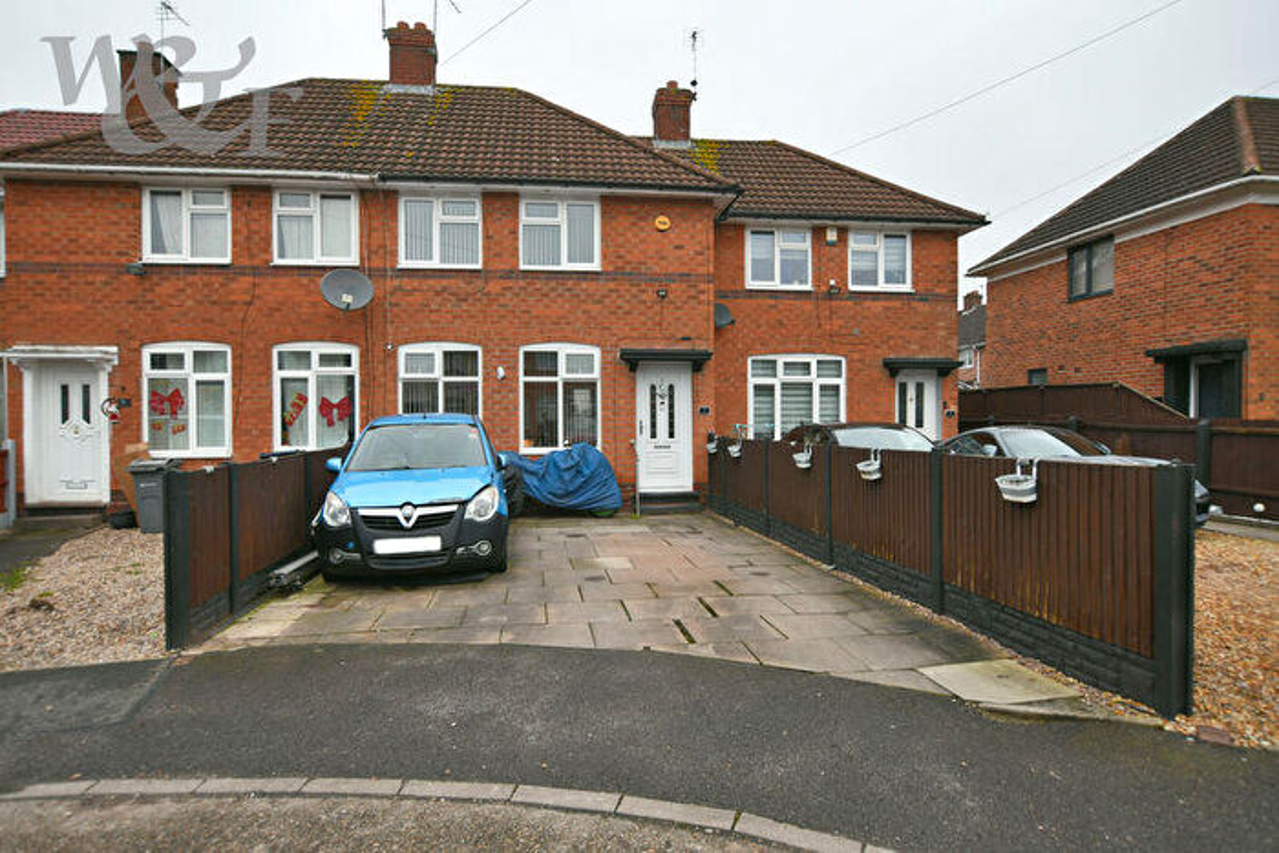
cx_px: 640
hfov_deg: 86.9
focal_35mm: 19
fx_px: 675
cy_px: 426
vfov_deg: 64.6
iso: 100
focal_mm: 13
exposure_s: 1/80
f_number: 4.5
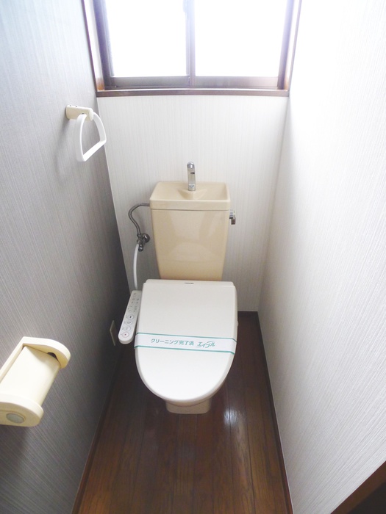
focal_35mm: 24
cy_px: 257
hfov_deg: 56.8
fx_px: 357
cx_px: 193
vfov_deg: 71.6
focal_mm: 5.1
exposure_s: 1/60
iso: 400
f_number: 2
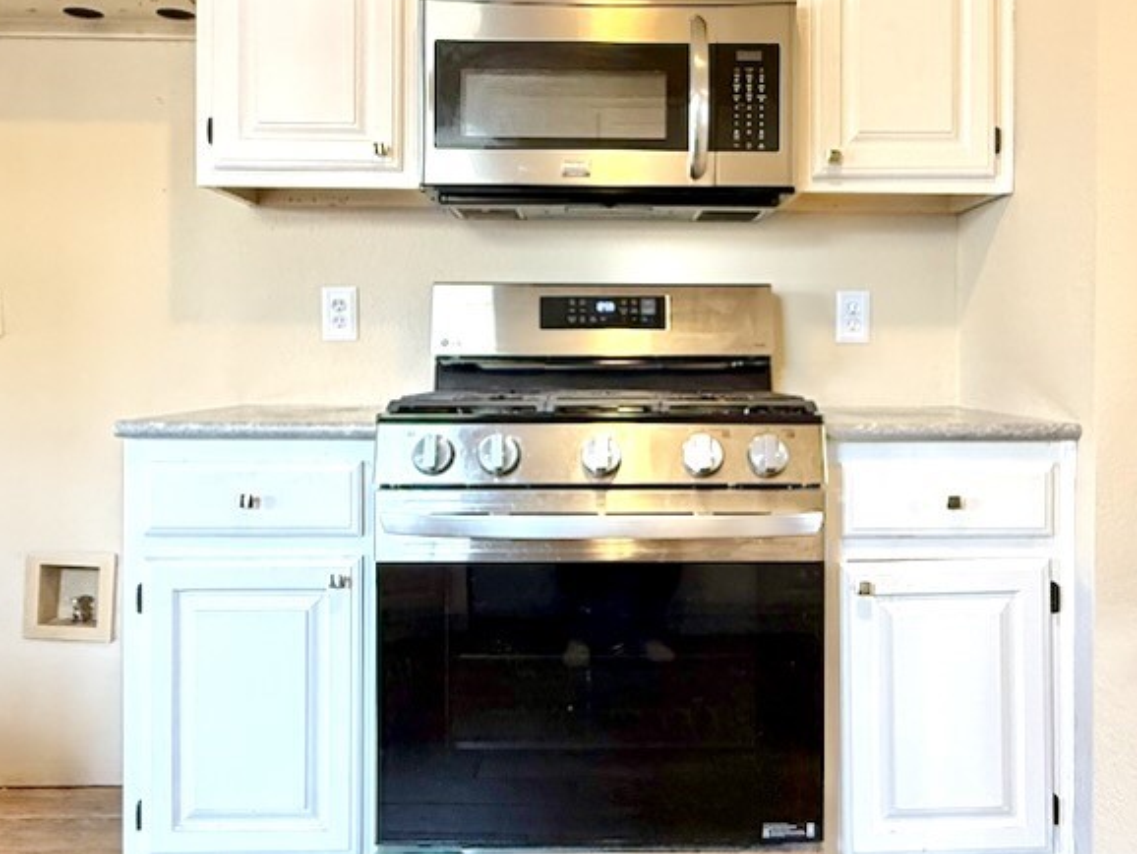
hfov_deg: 58.2
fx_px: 1019
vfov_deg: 45.4
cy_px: 379
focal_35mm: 31
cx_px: 639
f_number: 2.2
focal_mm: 2.22
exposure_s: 1/60
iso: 500
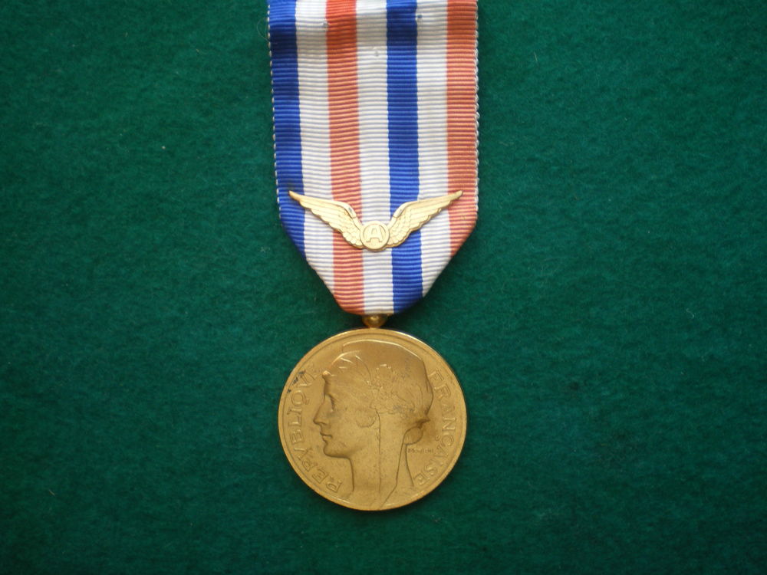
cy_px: 288
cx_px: 384
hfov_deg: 49.0
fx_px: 842
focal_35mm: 38
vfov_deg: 37.7
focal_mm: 6.3
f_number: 3.1
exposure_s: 1/50
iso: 80
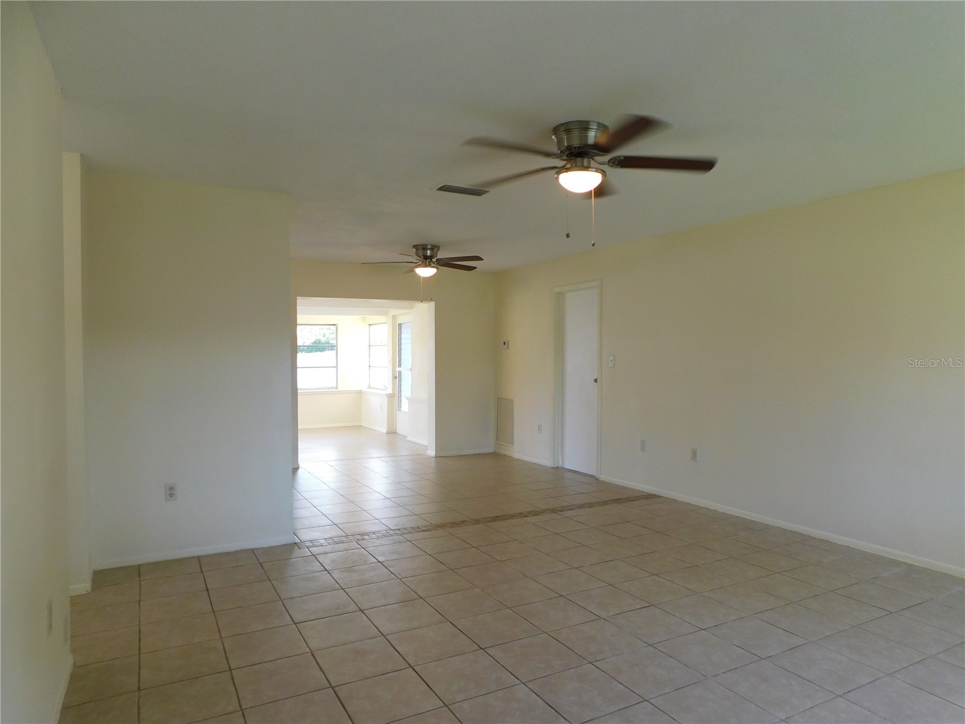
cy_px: 362
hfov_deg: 73.9
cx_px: 482
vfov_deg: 58.9
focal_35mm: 23
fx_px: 641
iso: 140
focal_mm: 4
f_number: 3
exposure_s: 1/30
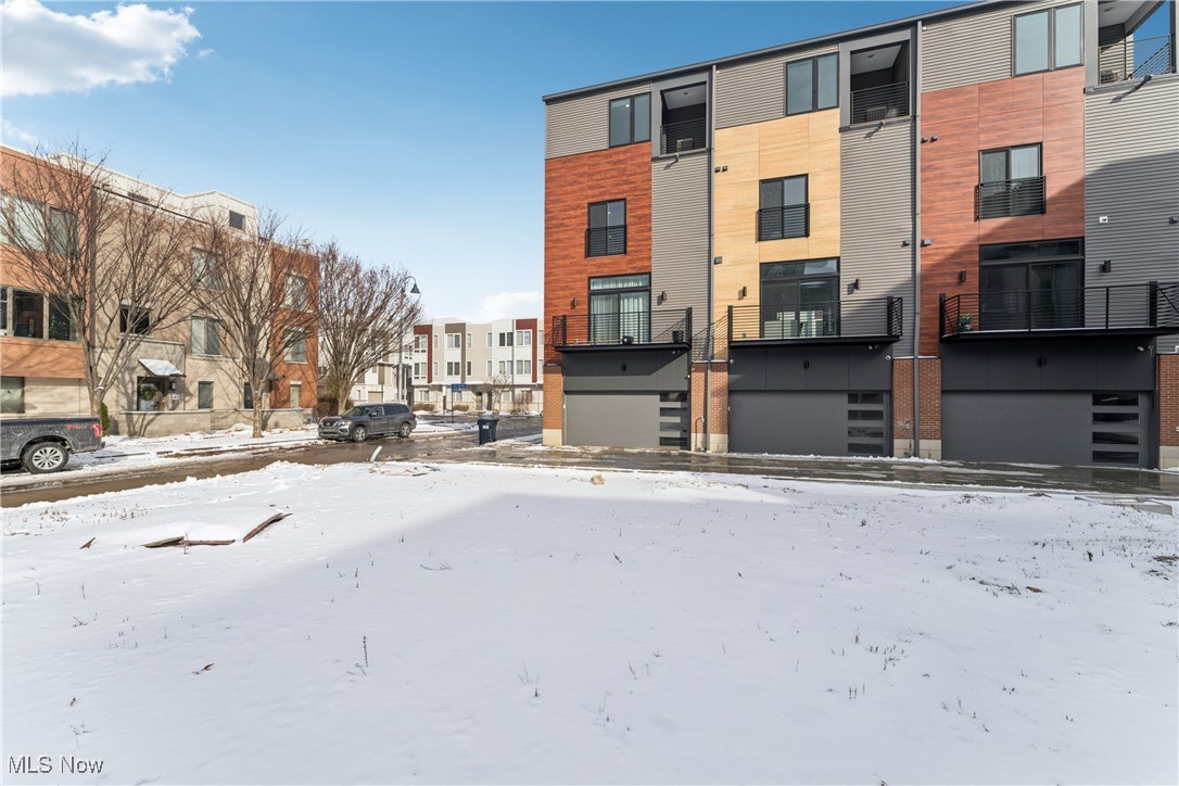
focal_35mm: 14
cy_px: 393
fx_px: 458
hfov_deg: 104.3
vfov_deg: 81.2
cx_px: 590
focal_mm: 14
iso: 200
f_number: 8
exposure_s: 1/640
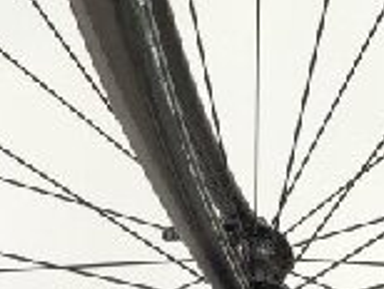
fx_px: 1167
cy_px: 192
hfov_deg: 18.7
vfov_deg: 14.1
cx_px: 202
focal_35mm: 105
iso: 359
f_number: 1.79
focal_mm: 4.71
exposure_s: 1/200
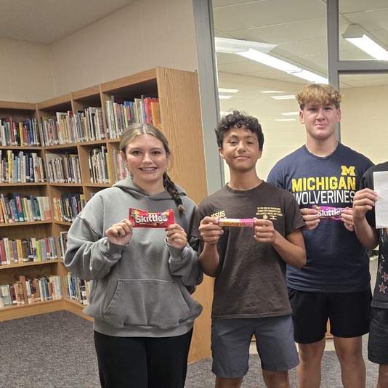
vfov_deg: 42.0
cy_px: 273
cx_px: 349
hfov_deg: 39.7
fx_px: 495
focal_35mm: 39
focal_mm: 5.4
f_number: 1.8
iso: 400
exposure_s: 1/120
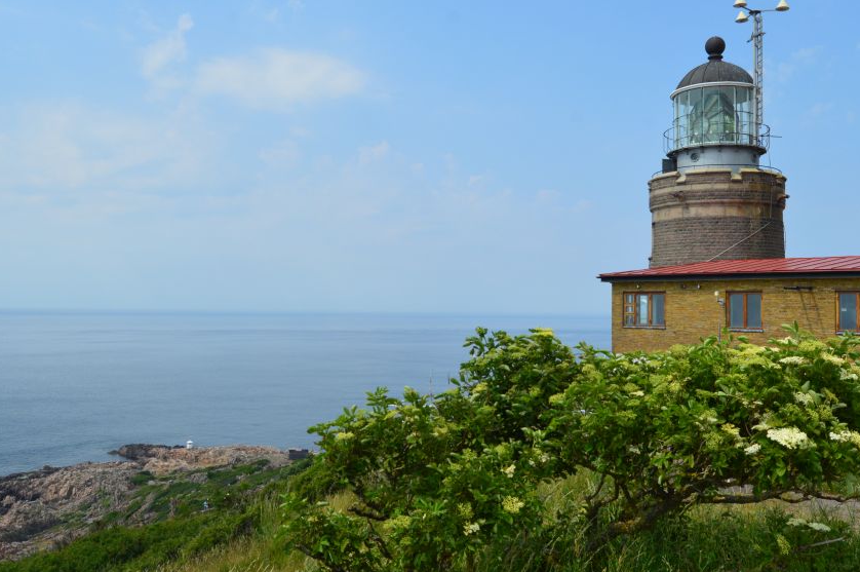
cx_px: 437
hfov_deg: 57.3
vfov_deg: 39.9
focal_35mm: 33
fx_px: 788
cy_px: 266
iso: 320
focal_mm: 18
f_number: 11
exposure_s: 1/500
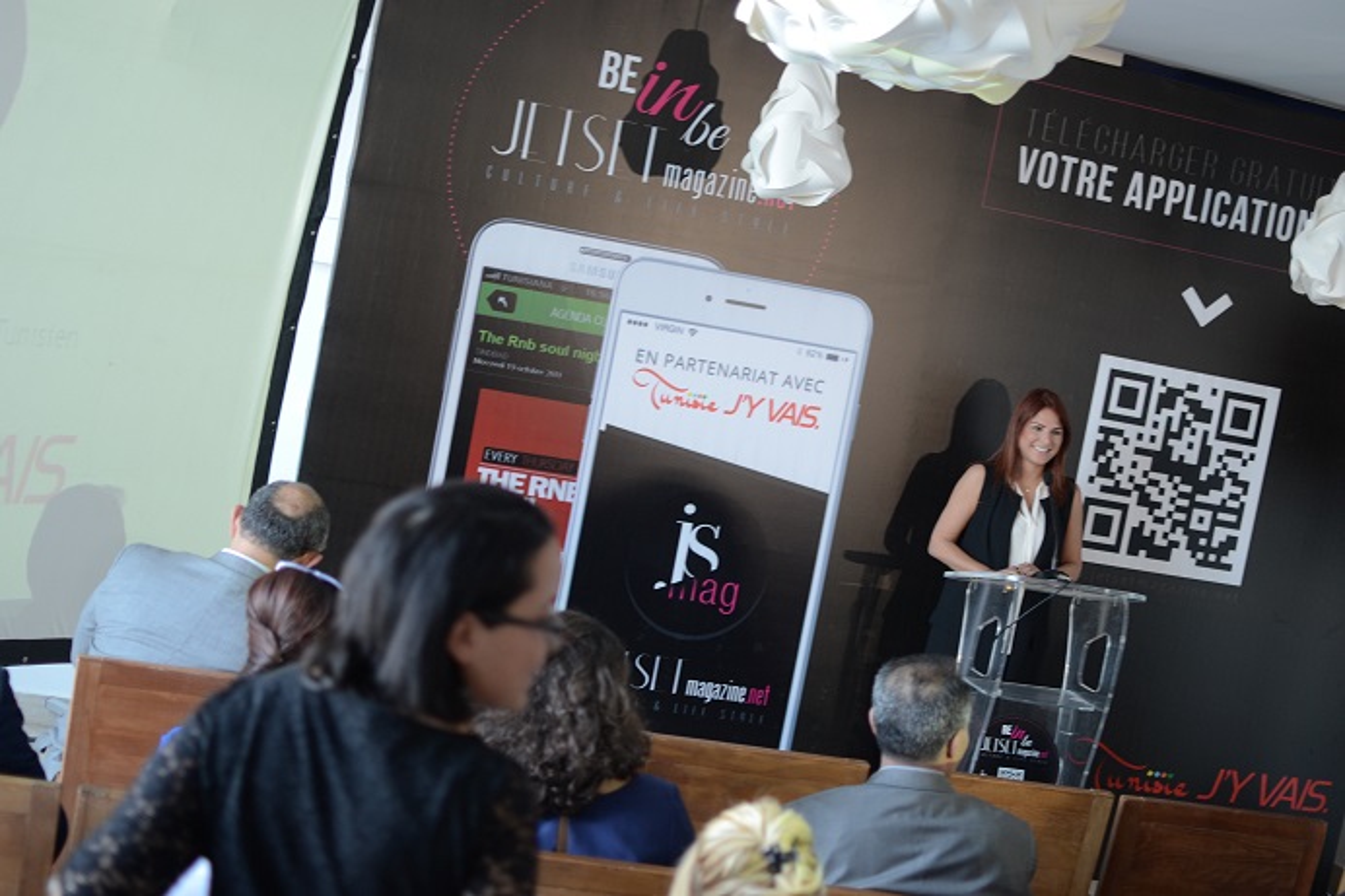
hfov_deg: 37.9
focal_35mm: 52
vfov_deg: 25.7
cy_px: 448
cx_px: 672
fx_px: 1961
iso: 200
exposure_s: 1/50
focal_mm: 35
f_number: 2.2
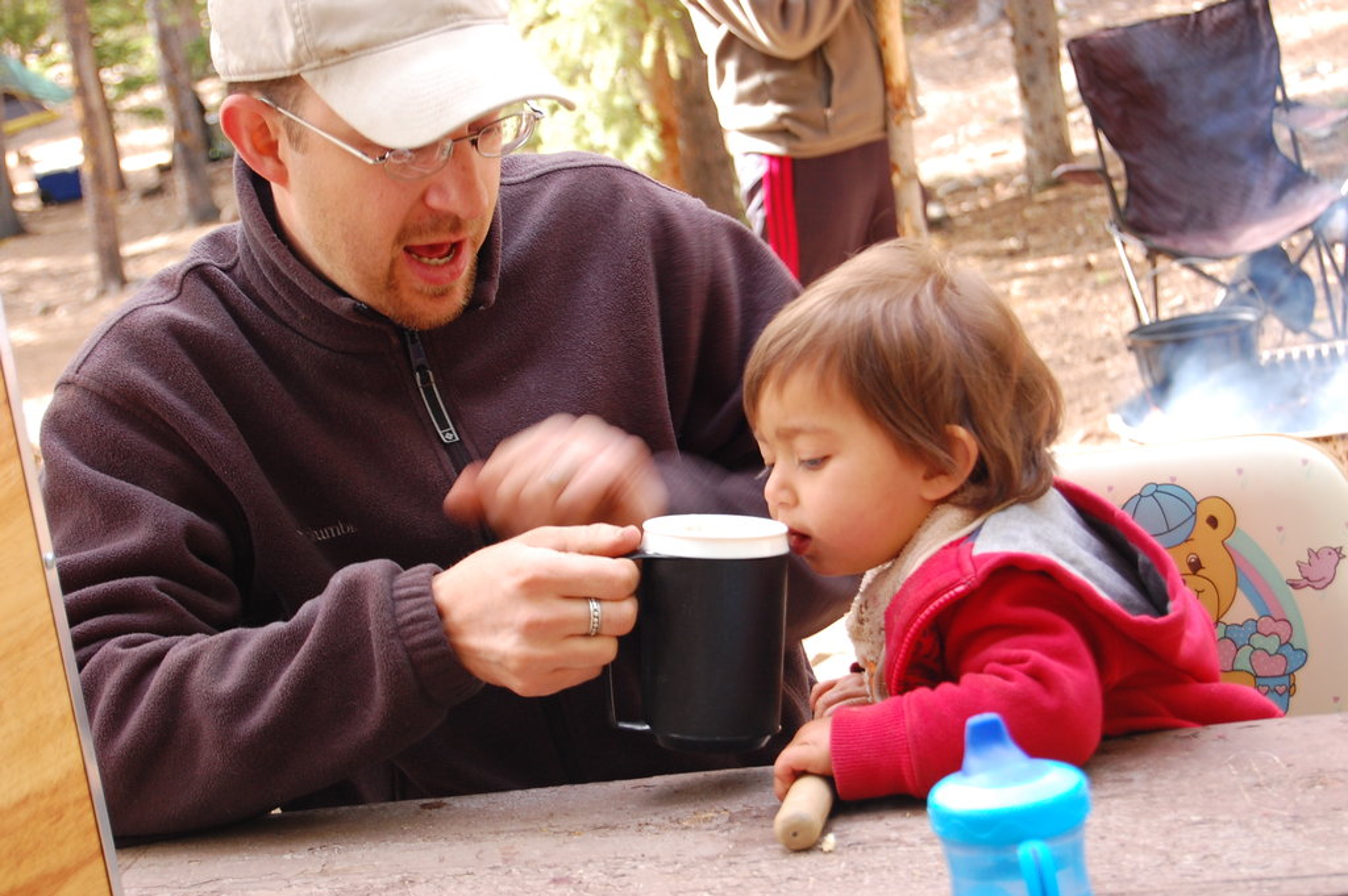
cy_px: 448
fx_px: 2918
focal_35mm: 78
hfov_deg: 26.0
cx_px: 674
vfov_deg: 17.5
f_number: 5.6
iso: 400
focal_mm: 52
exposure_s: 1/50
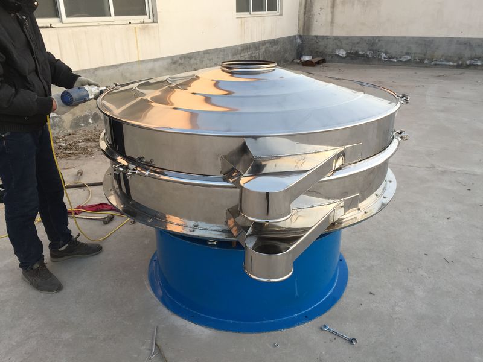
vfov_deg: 48.2
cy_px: 181
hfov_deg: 61.7
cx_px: 242
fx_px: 405
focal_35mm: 29
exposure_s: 1/100
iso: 32
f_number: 2.2
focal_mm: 4.15
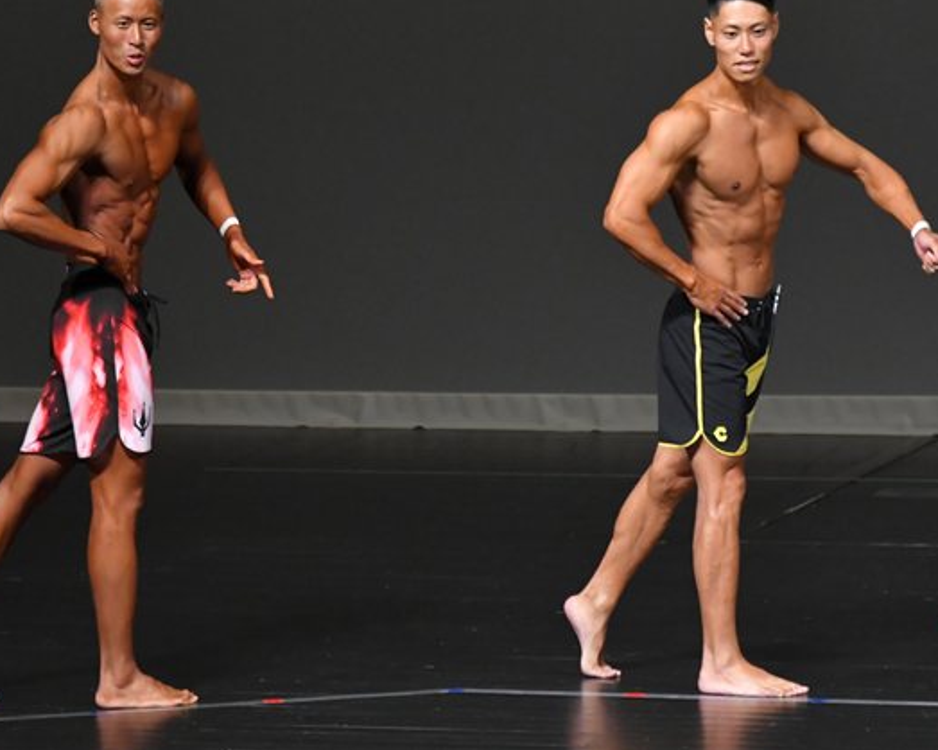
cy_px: 291
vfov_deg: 3.7
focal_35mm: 417
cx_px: 297
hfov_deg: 4.6
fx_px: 11572
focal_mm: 200
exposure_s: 1/400
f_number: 5.6
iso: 4000
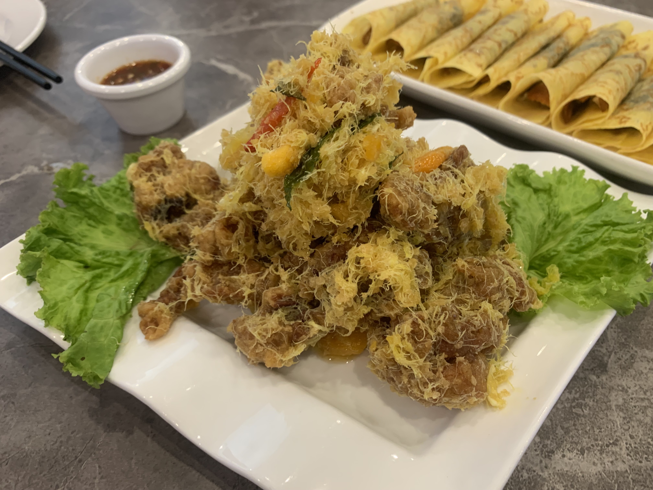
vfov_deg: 53.1
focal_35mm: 26
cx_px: 326
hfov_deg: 67.3
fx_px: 490
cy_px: 245
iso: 125
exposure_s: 1/50
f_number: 1.8
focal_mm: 4.25
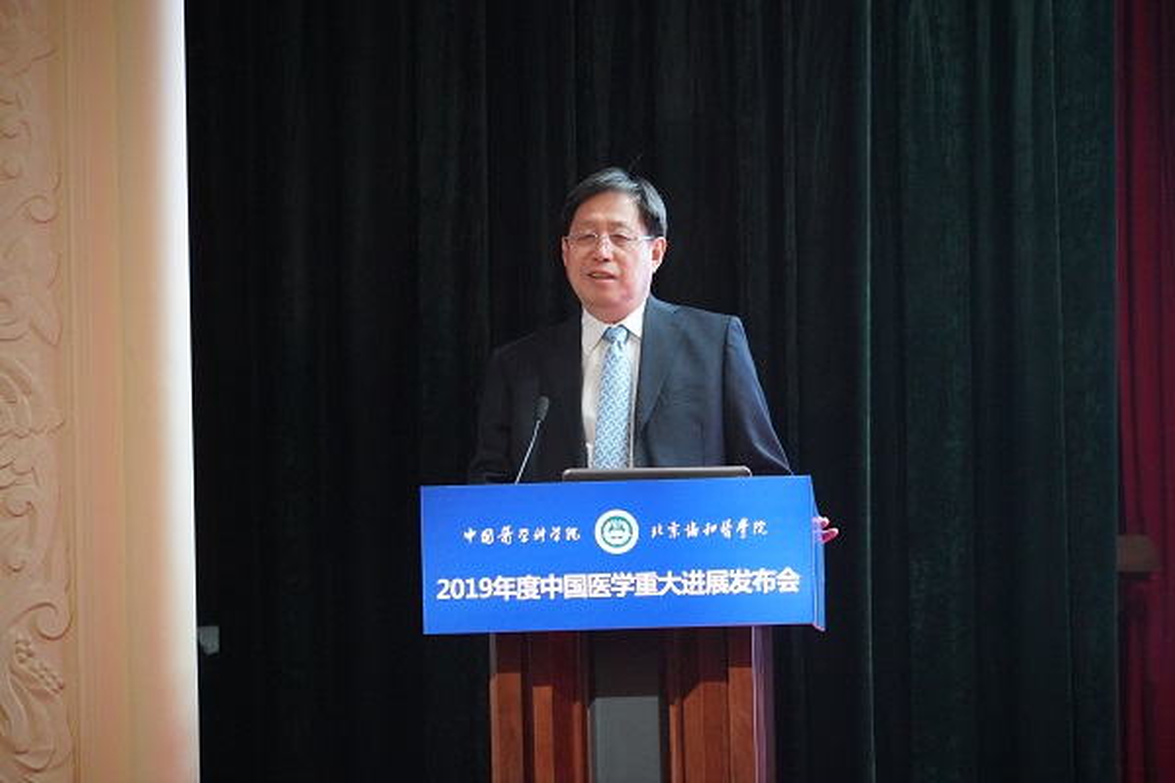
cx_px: 588
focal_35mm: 240
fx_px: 7833
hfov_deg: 8.6
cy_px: 392
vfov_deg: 5.7
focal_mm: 240
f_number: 6.3
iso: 12800
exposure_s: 1/200
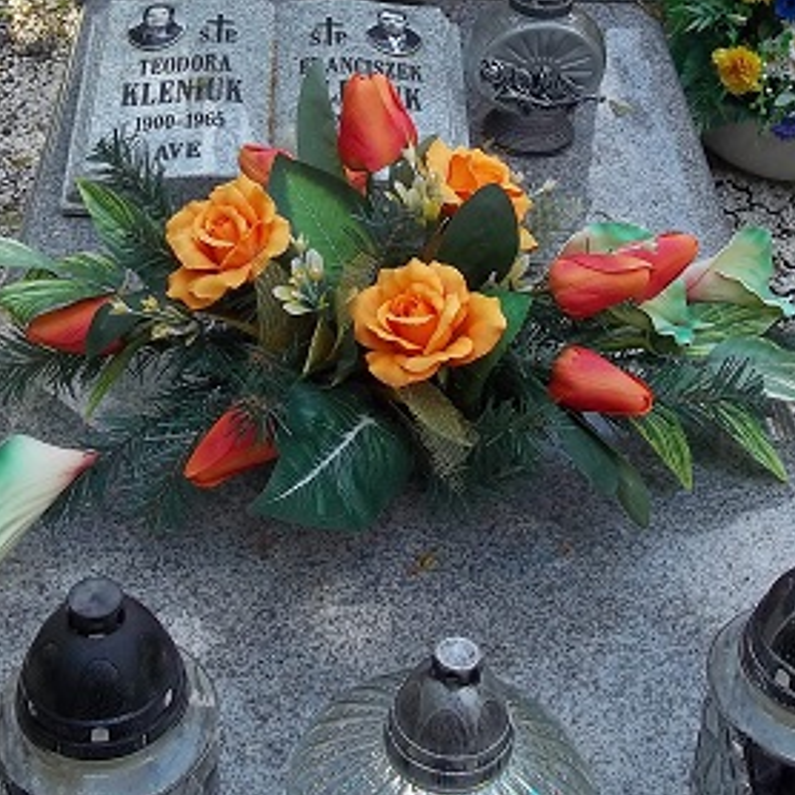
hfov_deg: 26.5
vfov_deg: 26.1
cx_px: 389
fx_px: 1689
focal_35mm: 65
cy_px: 177
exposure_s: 1/400
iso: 80
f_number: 2.9
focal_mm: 5.7
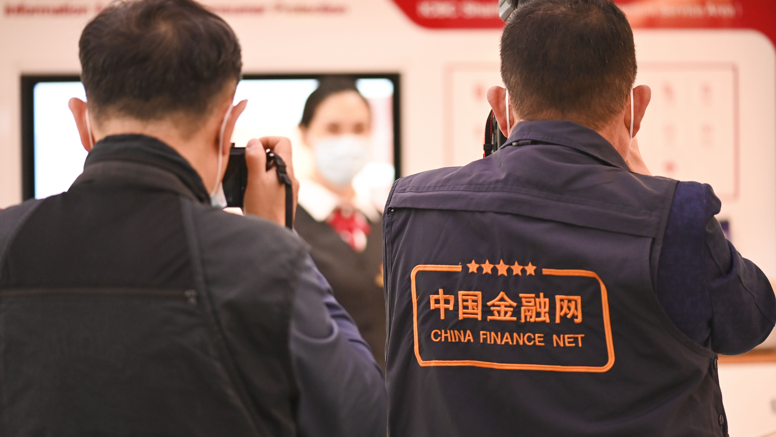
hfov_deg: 19.3
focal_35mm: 111
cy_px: 192
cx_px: 385
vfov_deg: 10.9
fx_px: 2284
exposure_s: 1/250
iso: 4500
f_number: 2.8
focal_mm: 105
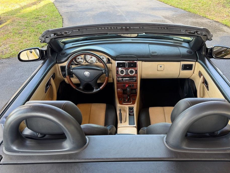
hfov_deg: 65.1
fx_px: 179
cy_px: 94
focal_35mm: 27
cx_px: 129
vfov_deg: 51.3
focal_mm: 6.76
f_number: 1.78
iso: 64
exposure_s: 1/121
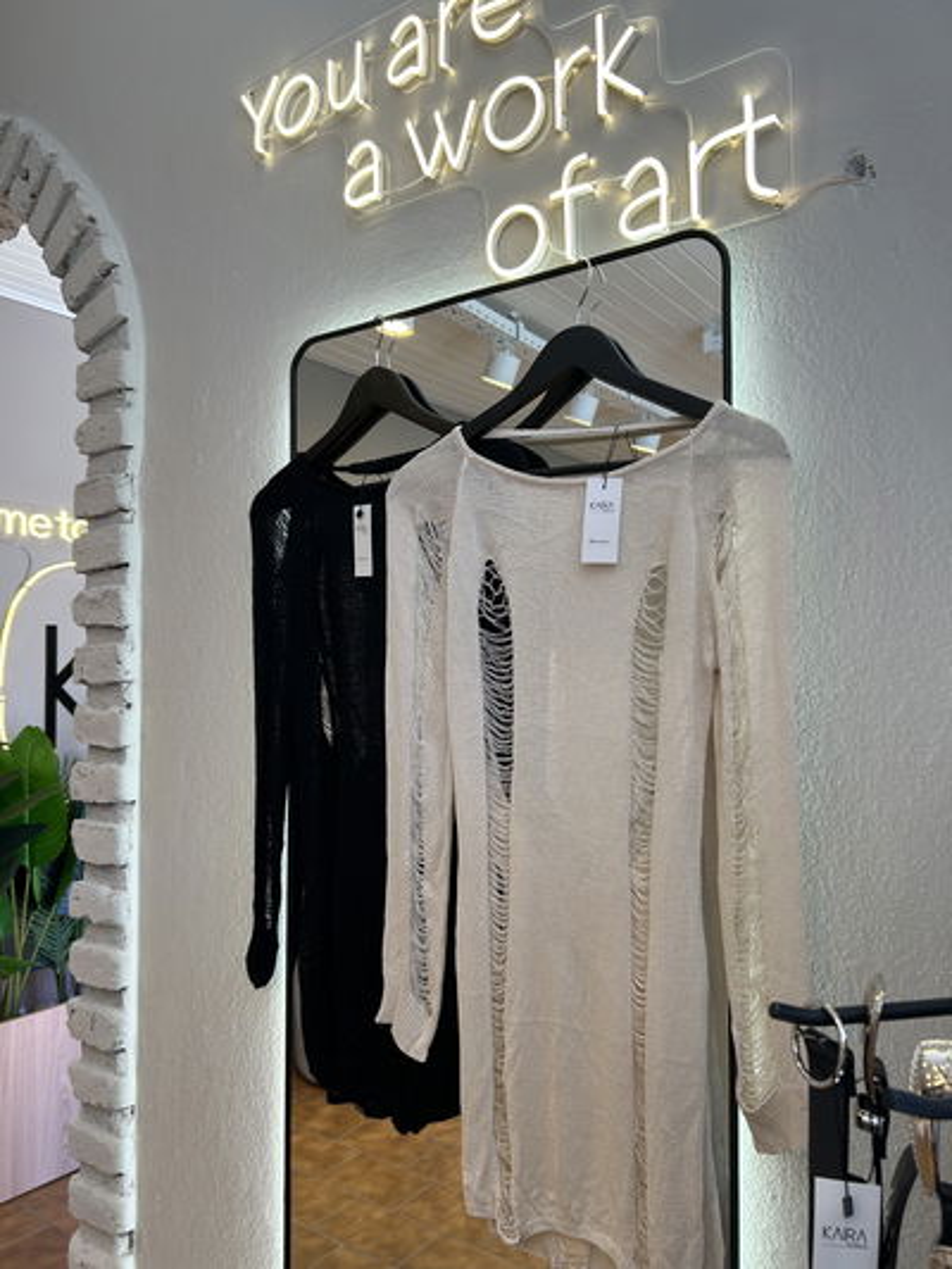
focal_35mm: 26
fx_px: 953
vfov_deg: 67.3
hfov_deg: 53.1
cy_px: 634
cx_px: 476
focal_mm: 5.7
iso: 40
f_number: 1.5
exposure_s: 1/100
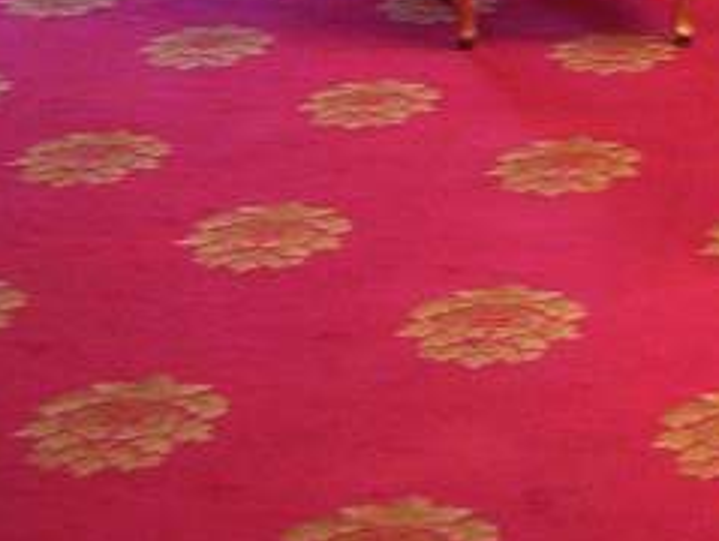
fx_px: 2642
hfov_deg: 14.1
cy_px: -349
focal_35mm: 127
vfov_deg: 11.1
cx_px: 1194
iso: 314
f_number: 2.8
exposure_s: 1/1.6
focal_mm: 5.8
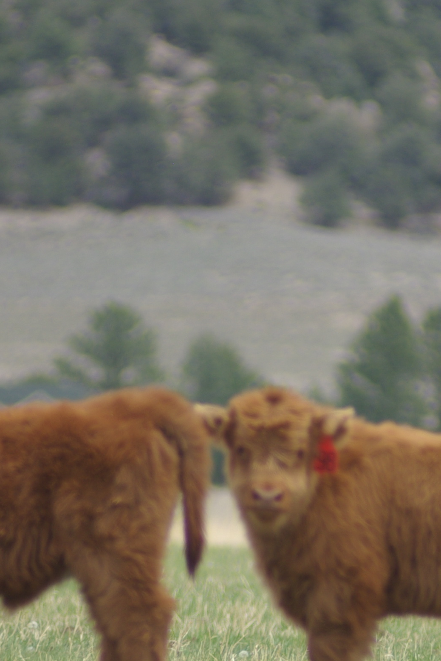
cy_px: 384
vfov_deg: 2.8
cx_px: 427
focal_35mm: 747
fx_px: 13725
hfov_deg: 1.8
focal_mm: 200
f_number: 3.5
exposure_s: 1/250
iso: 100
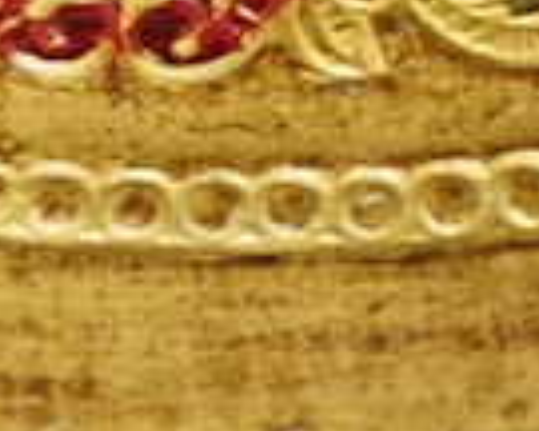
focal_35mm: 281
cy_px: -591
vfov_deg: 5.3
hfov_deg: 6.9
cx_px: -8
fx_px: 4483
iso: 1250
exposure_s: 1/125
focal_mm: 30
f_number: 3.5
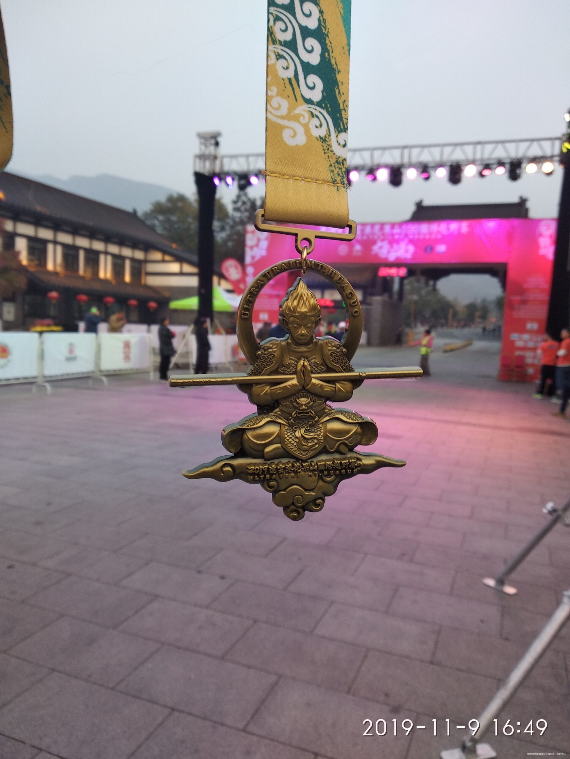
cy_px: 380
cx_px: 285
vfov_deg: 67.3
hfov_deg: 53.1
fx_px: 571
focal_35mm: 26
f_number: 2.2
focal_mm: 3.81
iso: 160
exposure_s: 1/50
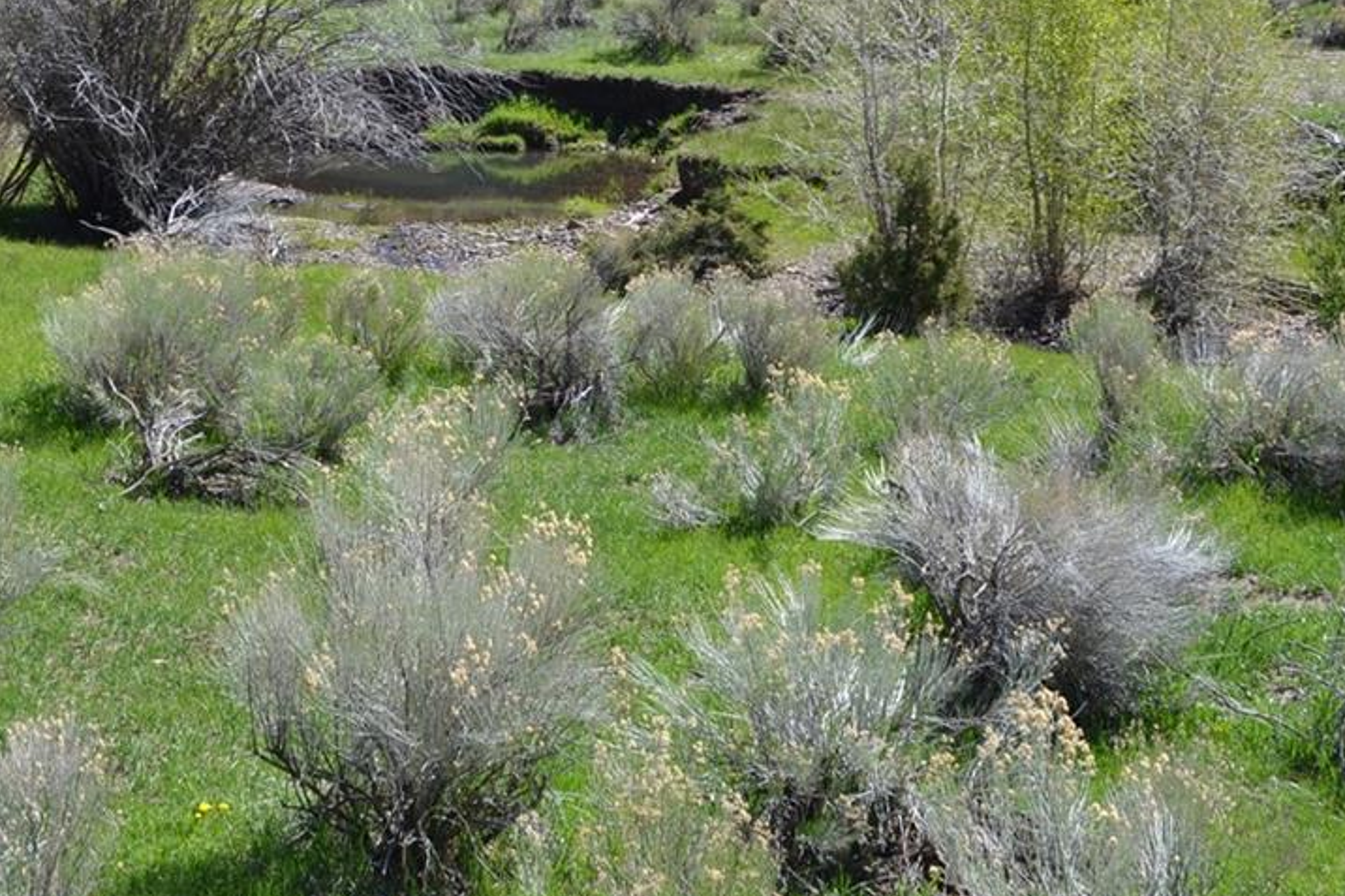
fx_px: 2502
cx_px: 387
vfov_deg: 19.6
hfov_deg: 29.7
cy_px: -28
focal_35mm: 67
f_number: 7.1
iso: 100
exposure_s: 1/200
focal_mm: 20
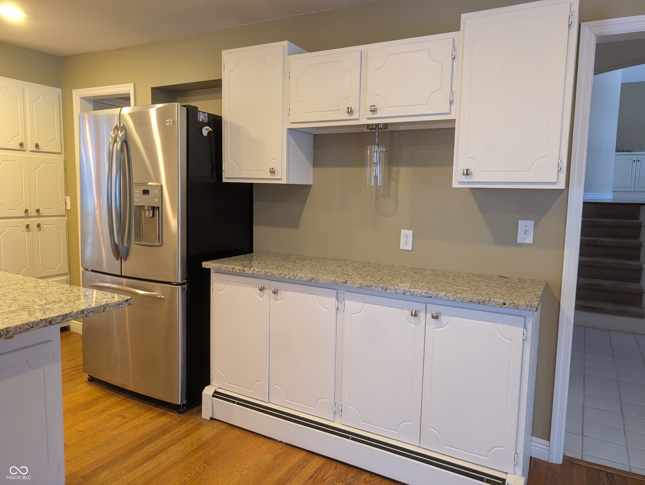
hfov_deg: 71.5
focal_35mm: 24
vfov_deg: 56.9
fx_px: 448
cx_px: 322
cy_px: 242
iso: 256
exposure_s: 1/60
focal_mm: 6.9
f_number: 1.68
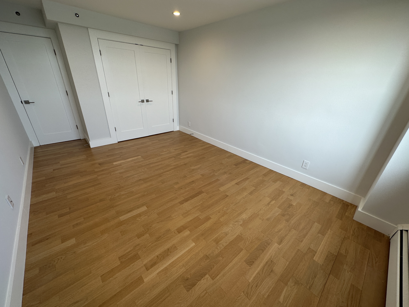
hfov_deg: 102.1
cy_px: 154
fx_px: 165
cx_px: 204
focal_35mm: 14
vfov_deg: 85.7
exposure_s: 1/120
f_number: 2.2
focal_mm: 2.22
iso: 64
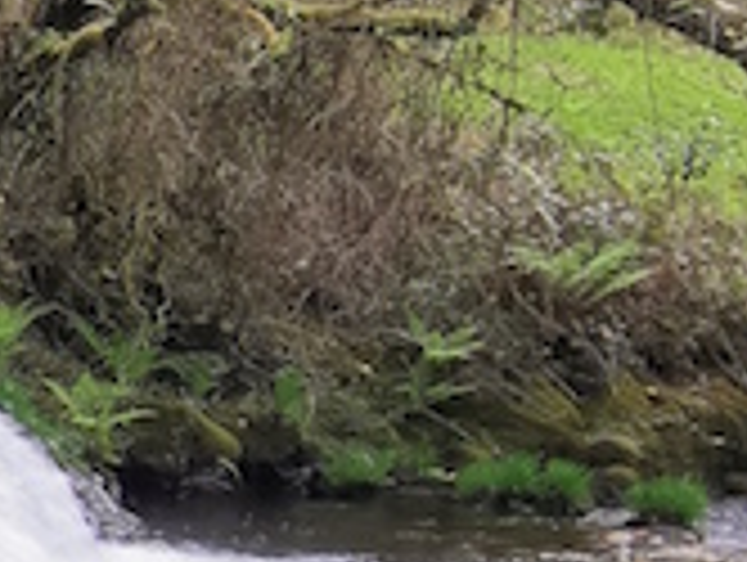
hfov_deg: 15.0
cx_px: -940
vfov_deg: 15.9
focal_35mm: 92
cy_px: 501
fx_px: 1988
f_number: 2.2
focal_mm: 2.26
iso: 50
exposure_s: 1/100
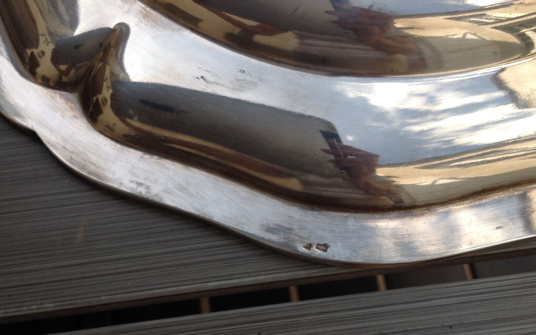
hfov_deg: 43.5
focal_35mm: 46
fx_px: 672
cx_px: 256
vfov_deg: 27.7
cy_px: 240
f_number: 2.4
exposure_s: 1/840
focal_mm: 4.28
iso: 50
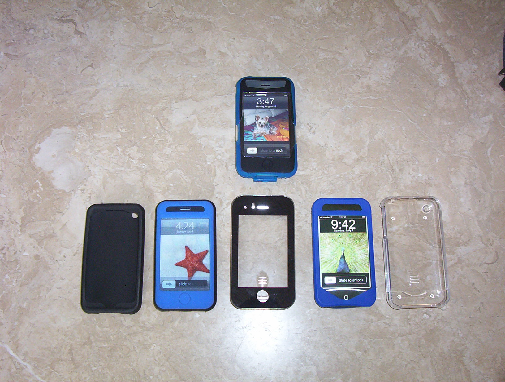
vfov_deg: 33.7
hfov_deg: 43.8
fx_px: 629
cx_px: 252
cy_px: 191
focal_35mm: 43
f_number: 2.73
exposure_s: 1/60
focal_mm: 5.77
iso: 140
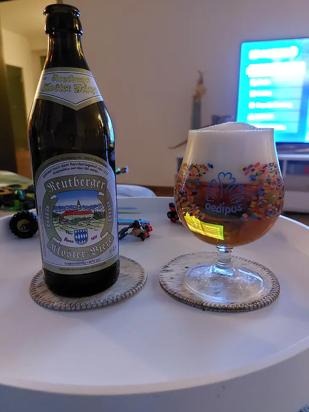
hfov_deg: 54.9
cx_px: 149
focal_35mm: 25
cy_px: 206
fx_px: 298
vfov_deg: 69.4
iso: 2500
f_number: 1.8
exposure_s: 1/14
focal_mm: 5.23
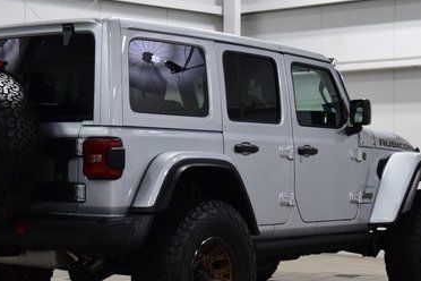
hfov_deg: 21.9
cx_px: 184
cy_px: 178
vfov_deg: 14.7
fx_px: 1087
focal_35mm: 93
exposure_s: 1/60
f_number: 8
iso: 1600
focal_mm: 36
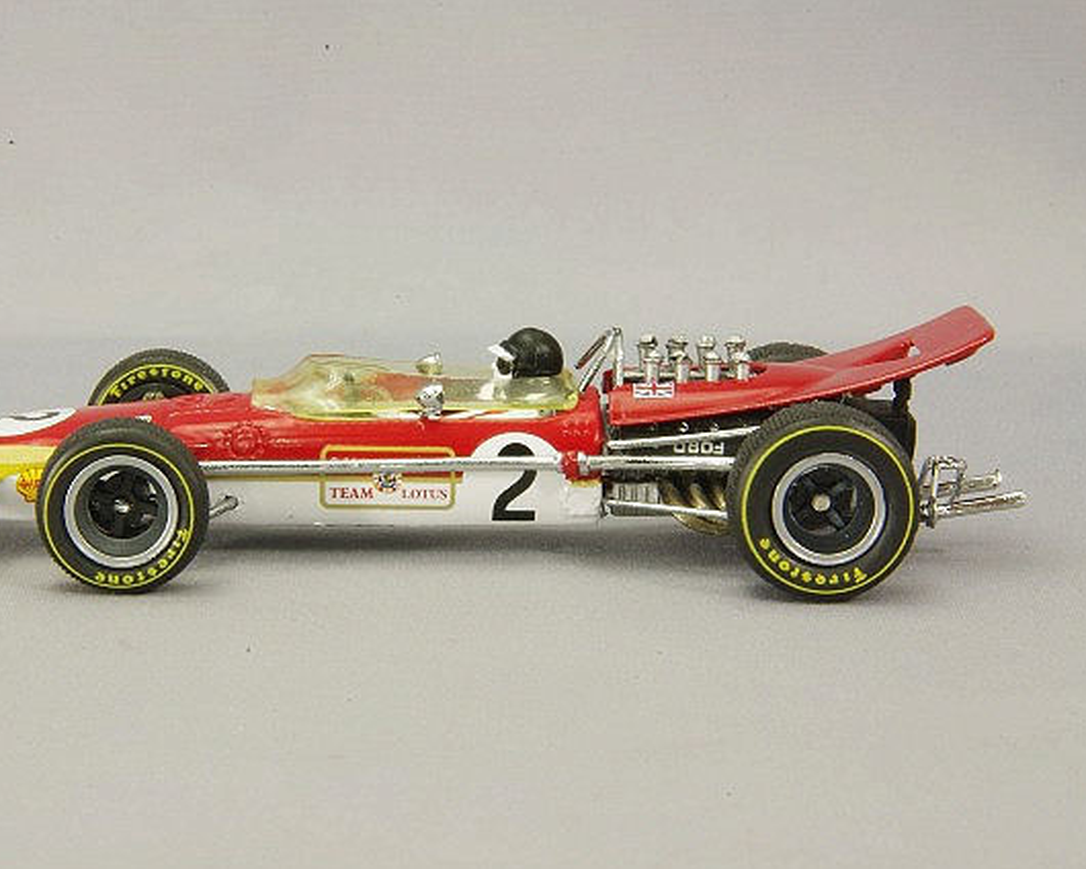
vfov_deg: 12.1
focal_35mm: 127
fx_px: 4082
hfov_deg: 15.1
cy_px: 433
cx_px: 443
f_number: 32
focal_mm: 75
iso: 400
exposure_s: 1
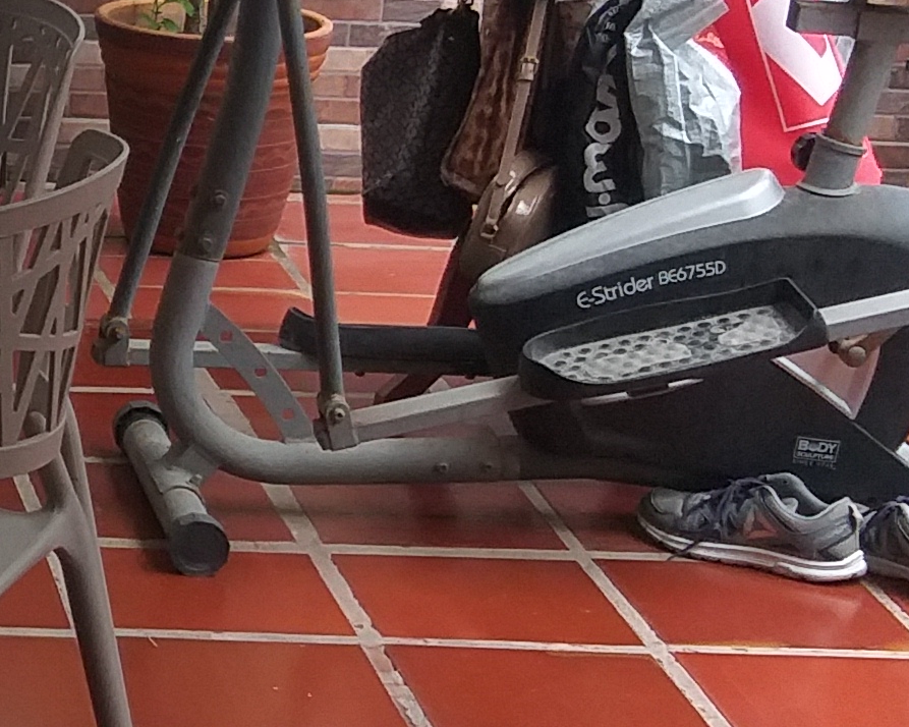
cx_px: -391
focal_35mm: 131
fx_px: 3524
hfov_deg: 13.9
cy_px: 255
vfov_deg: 11.8
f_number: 1.7
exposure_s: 1/60
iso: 64
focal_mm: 3.93
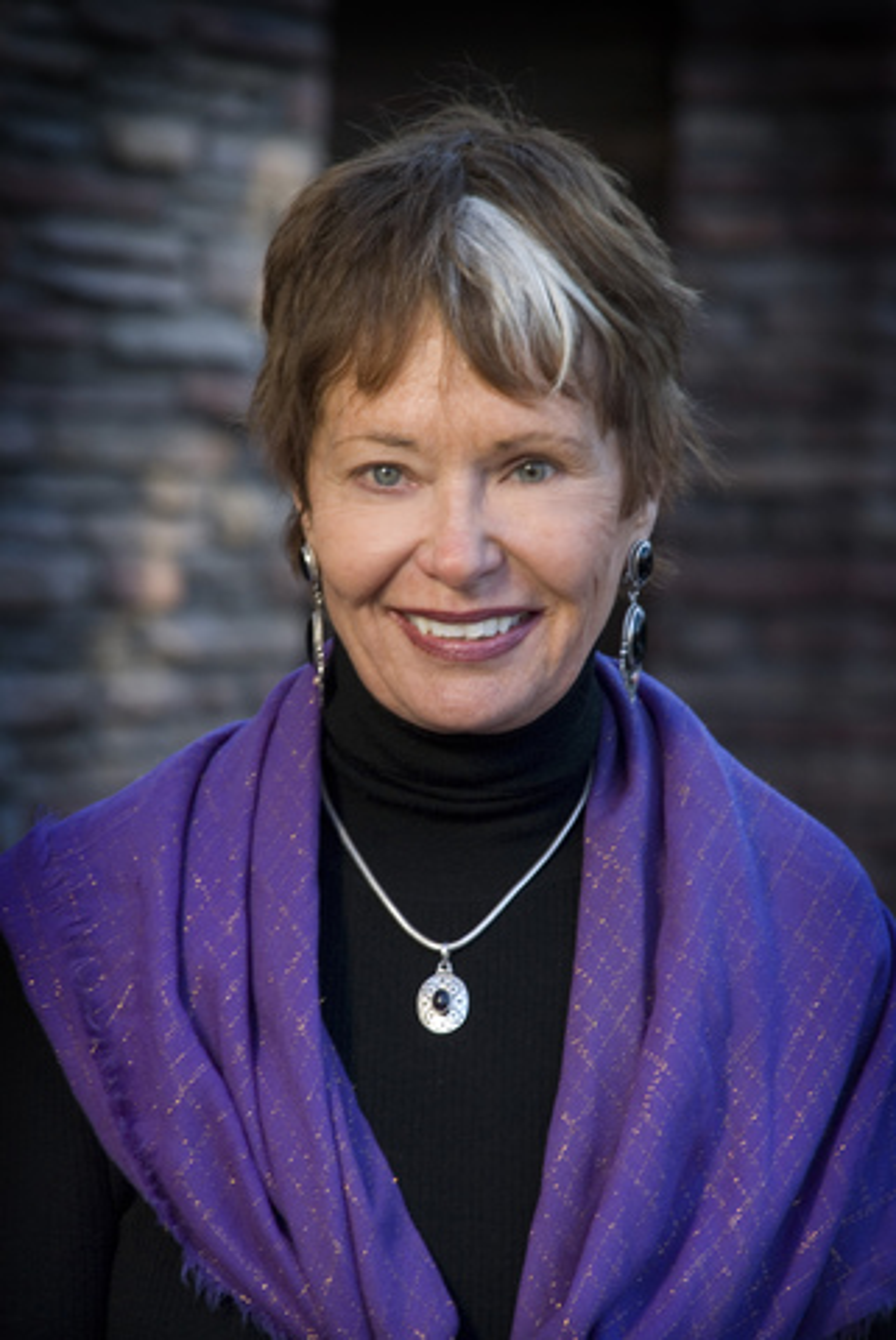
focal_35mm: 202
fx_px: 7543
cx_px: 448
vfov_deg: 10.2
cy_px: 670
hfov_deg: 6.8
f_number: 5.6
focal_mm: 135
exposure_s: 1/60
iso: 320
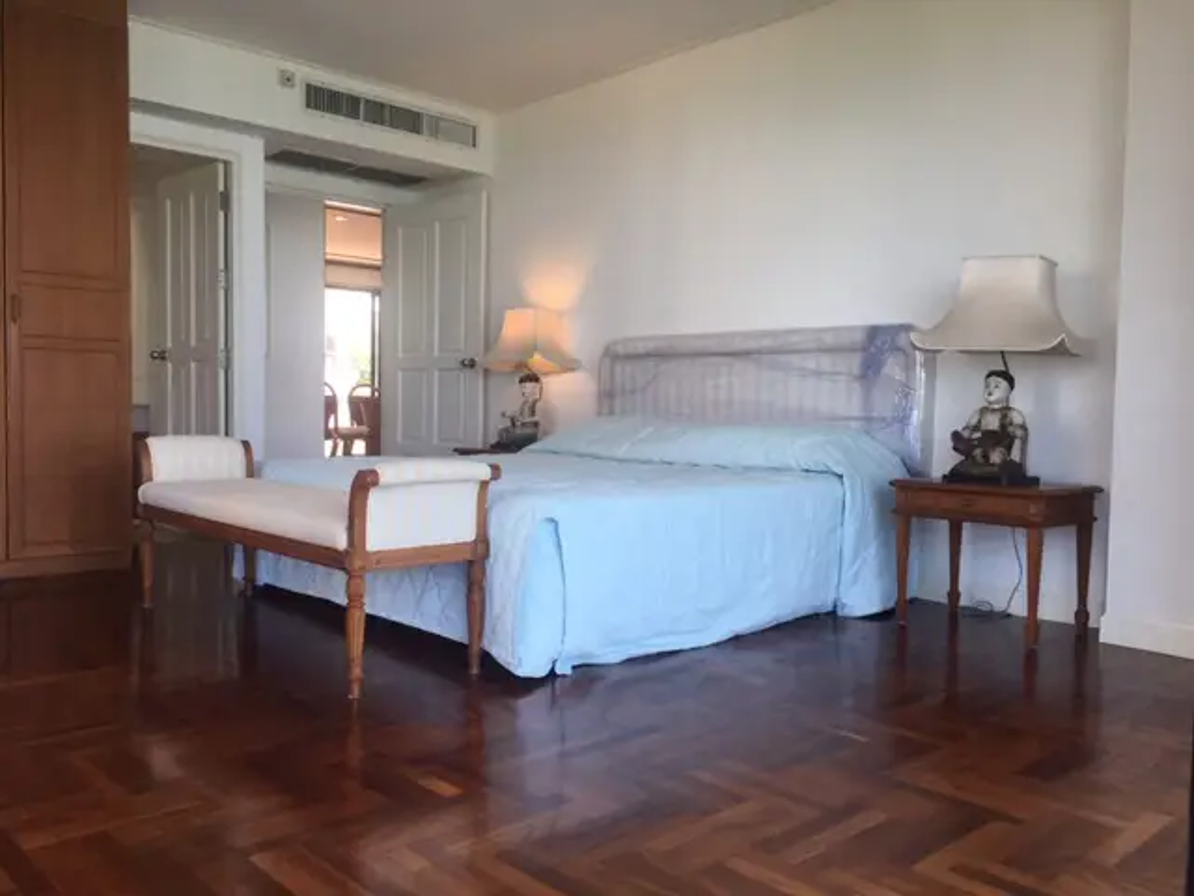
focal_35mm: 29
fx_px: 1000
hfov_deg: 61.7
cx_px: 597
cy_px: 448
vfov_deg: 48.2
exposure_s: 1/100
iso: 40
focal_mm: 4.15
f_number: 2.2
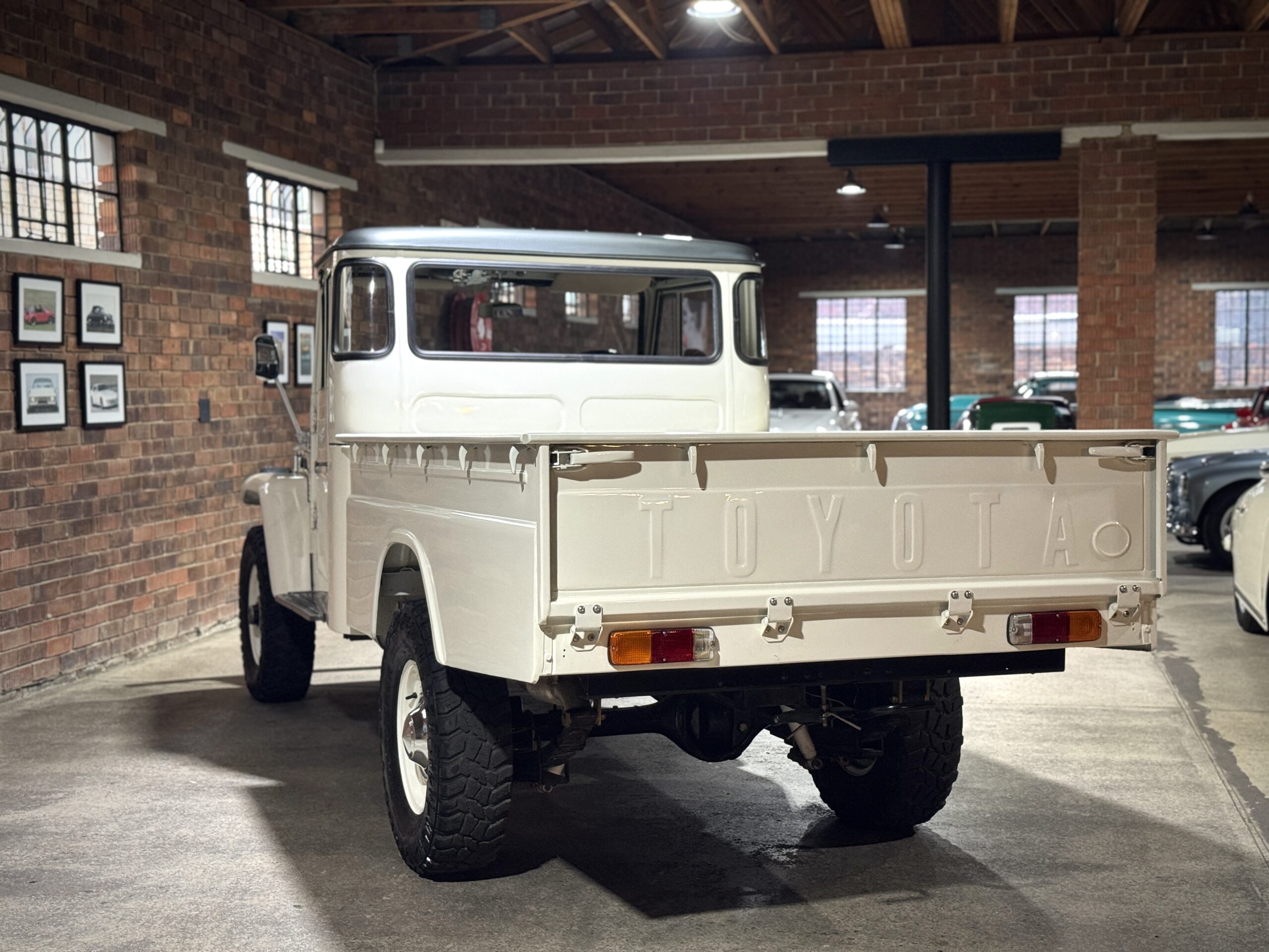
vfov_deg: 30.3
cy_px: 476
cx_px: 634
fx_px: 1760
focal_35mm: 48
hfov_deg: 39.7
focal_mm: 6.76
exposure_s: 1/50
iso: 250
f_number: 1.78
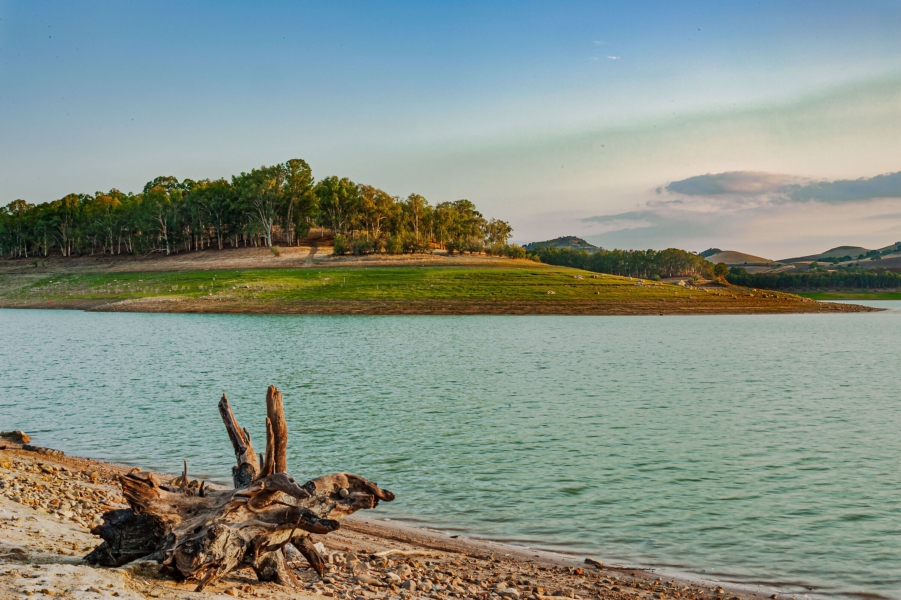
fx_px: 1000
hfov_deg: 48.5
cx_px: 450
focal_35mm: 40
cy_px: 300
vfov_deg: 33.4
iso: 100
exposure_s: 1/5
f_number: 22
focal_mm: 40
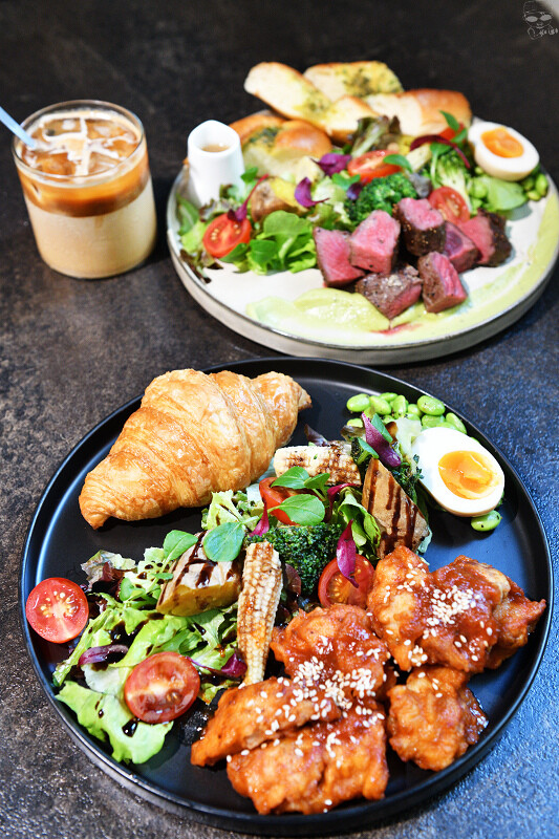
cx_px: 280
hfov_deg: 30.5
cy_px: 420
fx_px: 1025
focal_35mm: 44
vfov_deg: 44.5
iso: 1600
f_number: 5.6
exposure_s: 1/80
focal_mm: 44
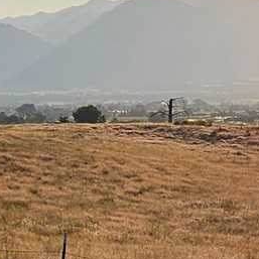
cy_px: 217
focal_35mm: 162
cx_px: 426
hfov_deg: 10.3
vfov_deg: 10.7
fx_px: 1371
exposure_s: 1/3608
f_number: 1.8
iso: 25
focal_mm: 5.4
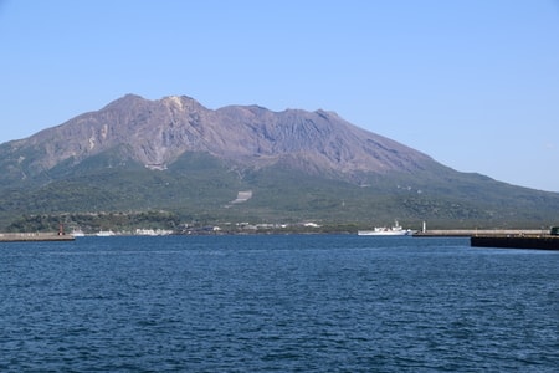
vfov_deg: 18.9
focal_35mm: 72
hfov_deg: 28.1
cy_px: 186
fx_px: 1118
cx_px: 280
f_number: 11
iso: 360
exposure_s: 1/500
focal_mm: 48
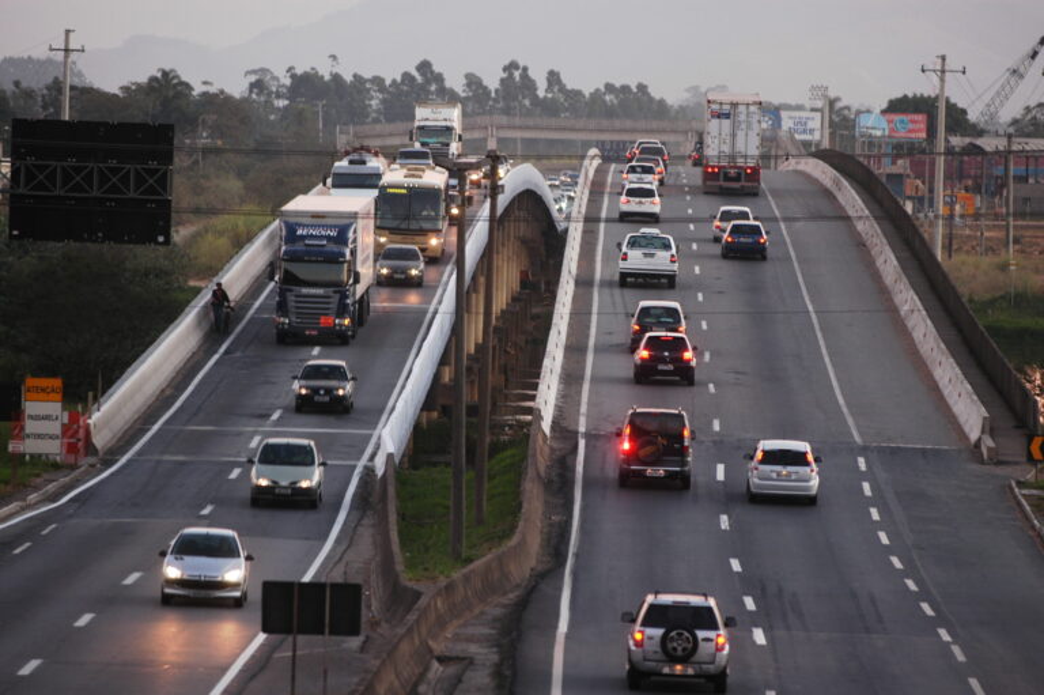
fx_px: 8694
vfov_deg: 4.6
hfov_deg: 6.9
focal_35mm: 300
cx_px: 522
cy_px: 348
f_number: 2.8
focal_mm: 200
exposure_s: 1/40
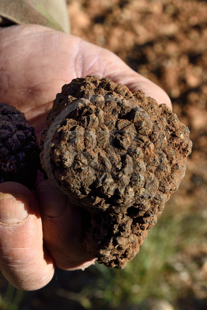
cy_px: 155
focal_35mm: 70
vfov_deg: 28.8
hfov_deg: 19.4
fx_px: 604
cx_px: 104
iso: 400
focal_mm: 70
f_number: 20
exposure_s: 1/125
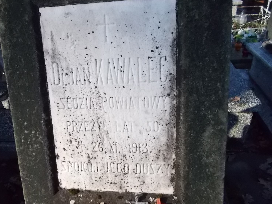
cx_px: 127
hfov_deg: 63.4
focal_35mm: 28
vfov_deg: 49.7
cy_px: 99
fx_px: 220
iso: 400
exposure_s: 1/250
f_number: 8
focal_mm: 4.6
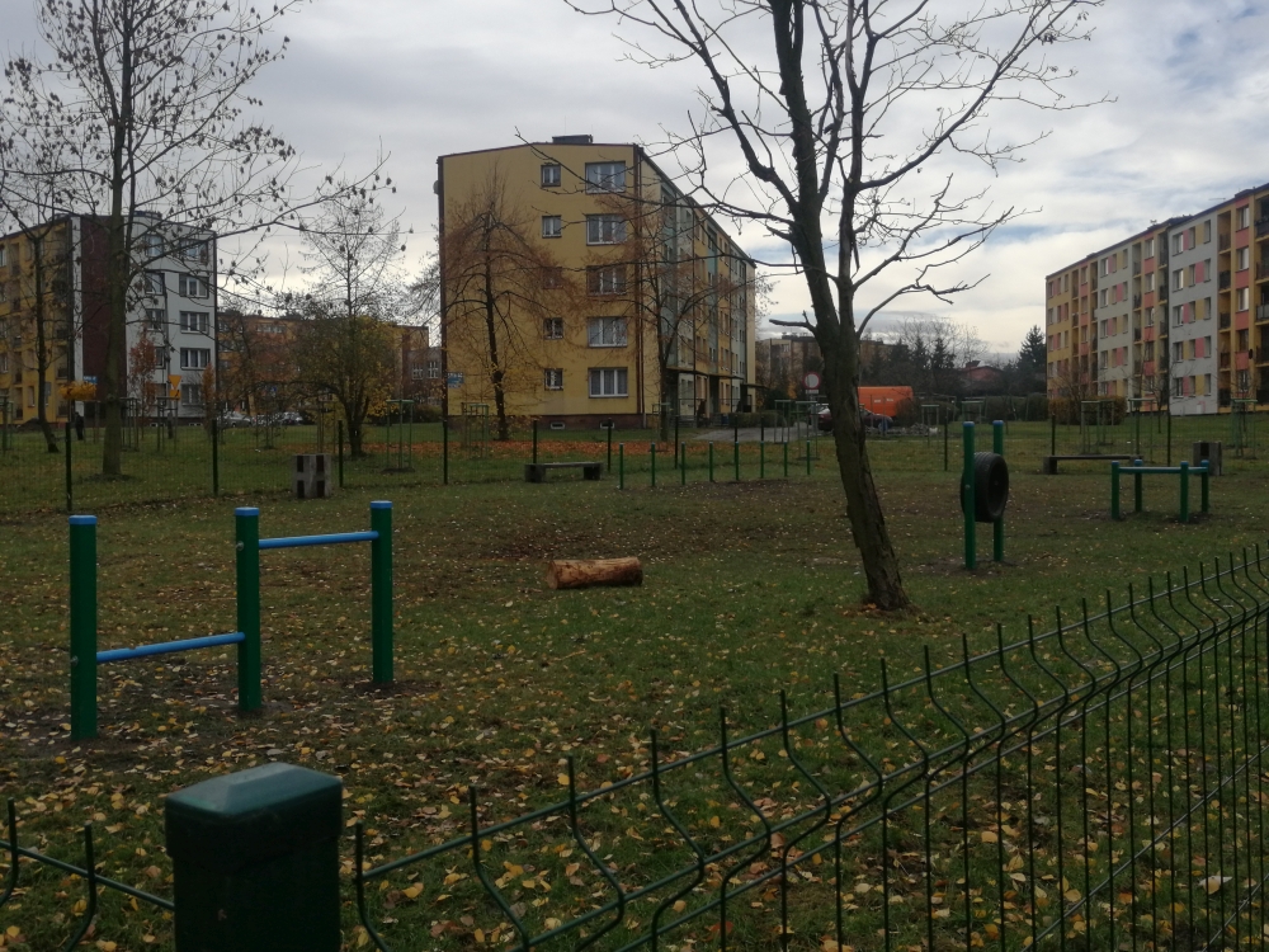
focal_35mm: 36
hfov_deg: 51.4
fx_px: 1320
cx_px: 634
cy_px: 476
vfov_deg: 39.7
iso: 50
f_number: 1.8
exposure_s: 1/1130
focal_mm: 3.95
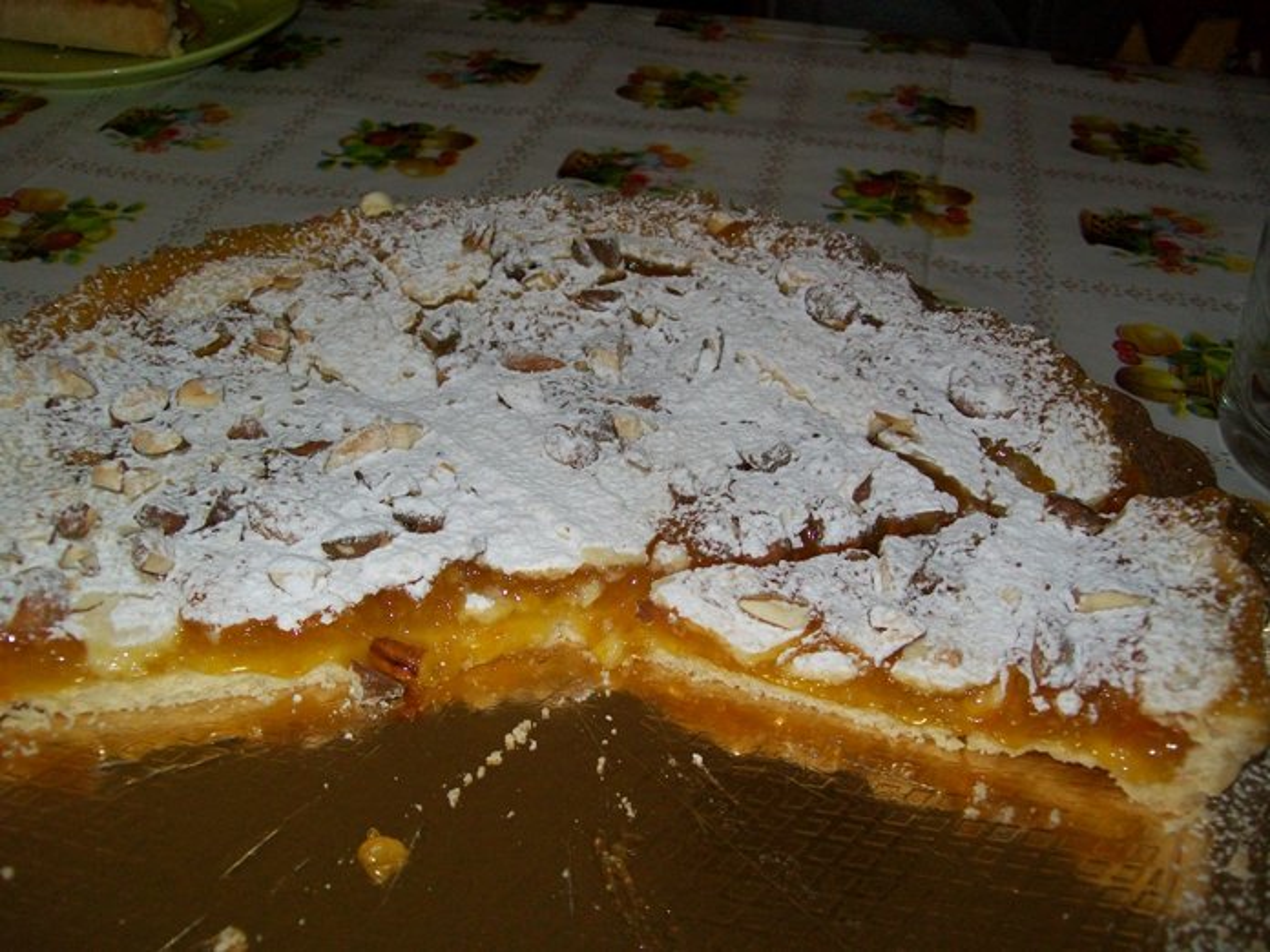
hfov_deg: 54.0
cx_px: 635
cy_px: 476
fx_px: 1247
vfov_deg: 41.8
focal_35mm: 34
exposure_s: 1/60
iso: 160
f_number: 2.7
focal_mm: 6.1
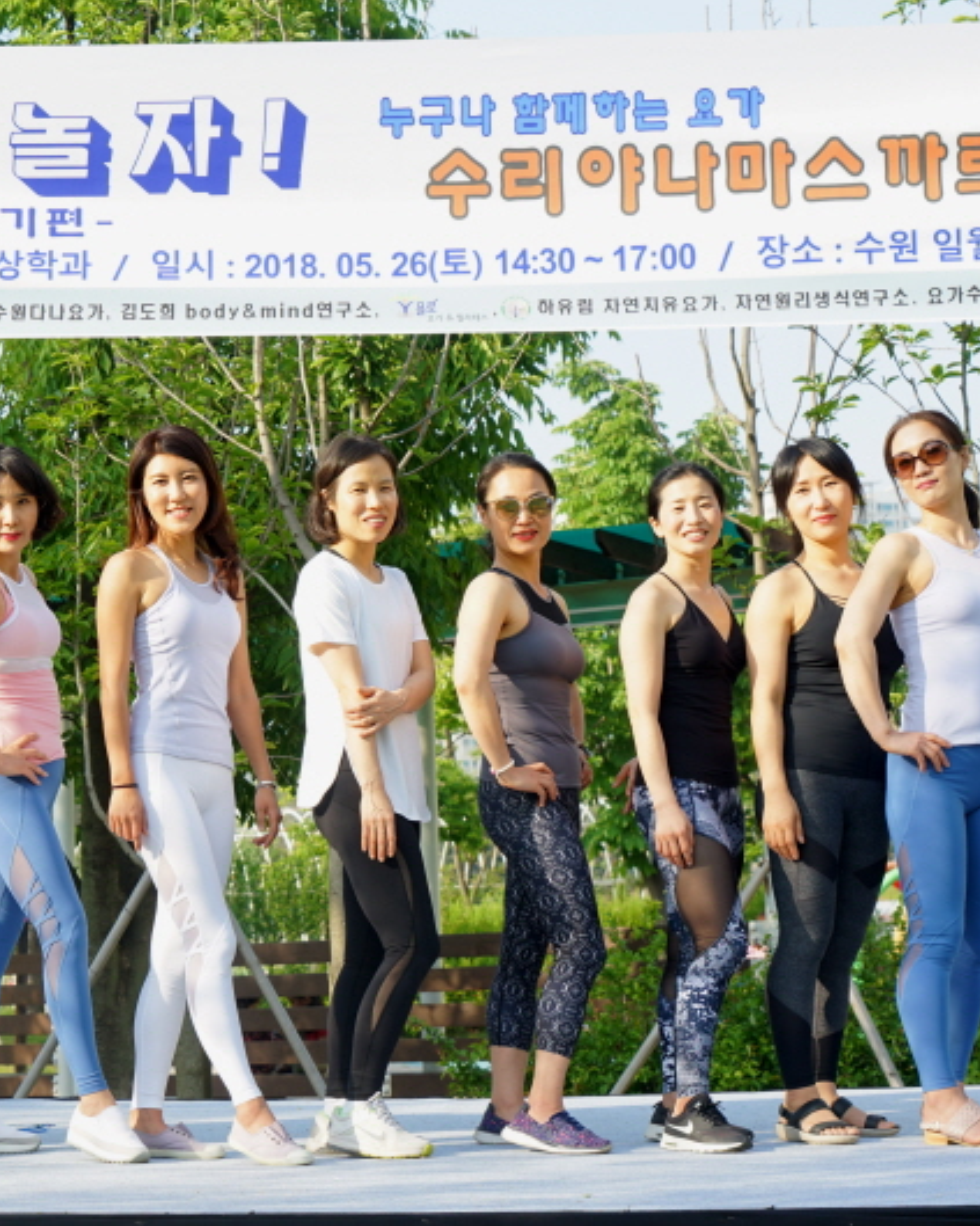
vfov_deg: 24.4
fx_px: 2829
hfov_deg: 19.4
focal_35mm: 78
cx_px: 148
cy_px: 611
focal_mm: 55
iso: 100
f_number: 6.3
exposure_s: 1/100
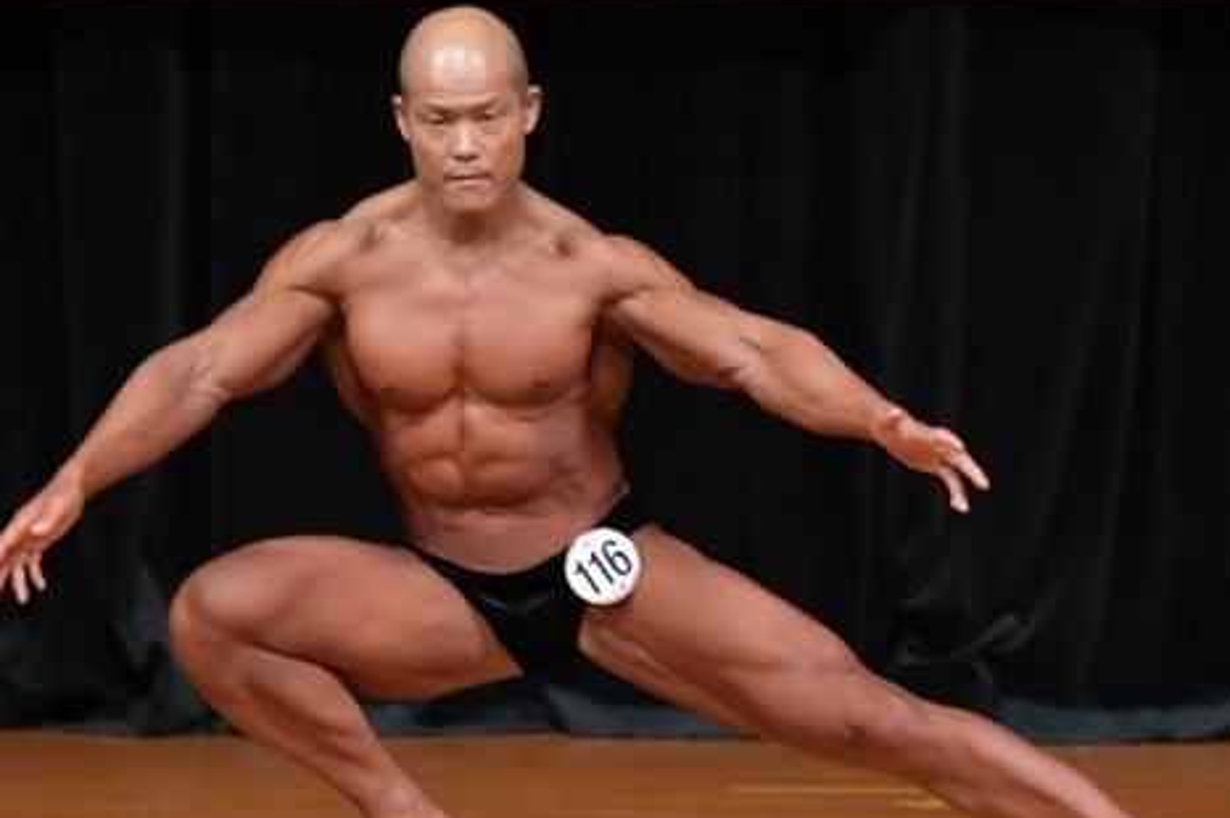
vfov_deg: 2.6
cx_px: 643
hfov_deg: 3.9
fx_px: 17890
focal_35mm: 524
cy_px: 435
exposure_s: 1/400
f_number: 5.6
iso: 4000
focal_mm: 210
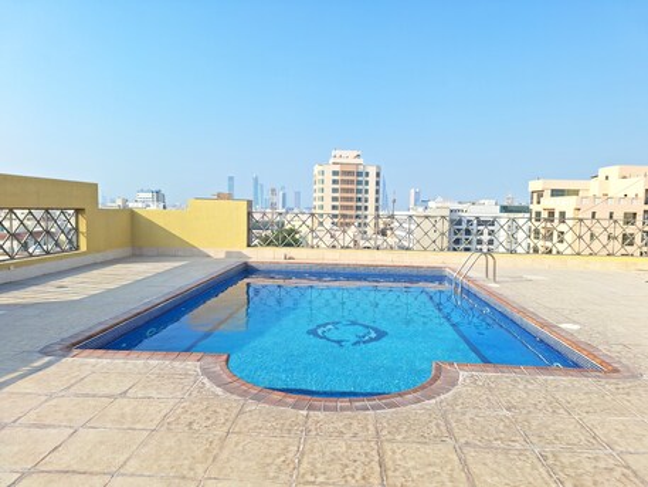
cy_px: 244
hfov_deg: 73.9
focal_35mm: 23
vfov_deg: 58.9
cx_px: 324
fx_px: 431
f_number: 1.8
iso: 40
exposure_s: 1/1698
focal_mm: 5.54
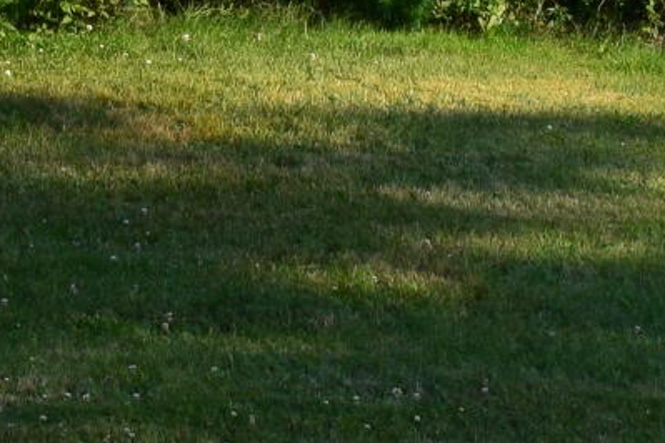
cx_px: 588
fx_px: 5837
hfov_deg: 6.5
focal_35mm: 316
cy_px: -781
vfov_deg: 4.2
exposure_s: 1/500
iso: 400
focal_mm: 28
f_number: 11
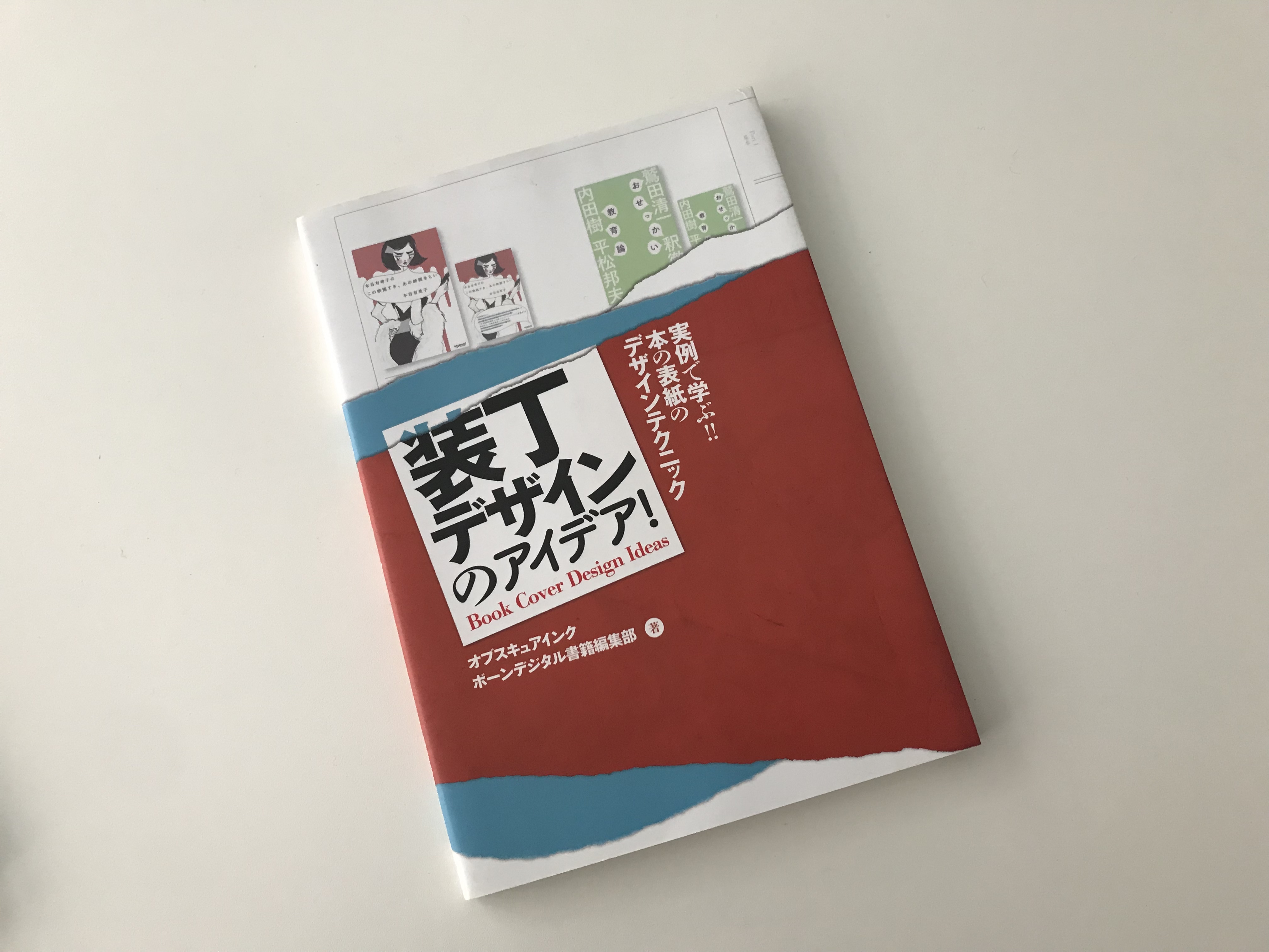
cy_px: 476
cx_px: 634
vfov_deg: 49.7
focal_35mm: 28
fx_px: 1026
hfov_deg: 63.4
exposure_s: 1/20
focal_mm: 3.99
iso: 40
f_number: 1.8
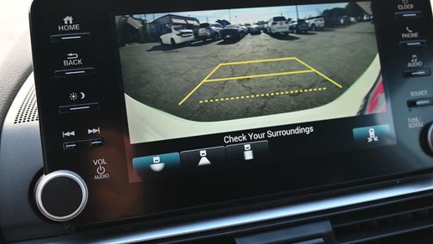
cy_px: 101
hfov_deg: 42.3
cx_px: 245
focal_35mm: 49
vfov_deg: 24.6
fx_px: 559
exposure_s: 1/160
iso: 400
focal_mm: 25
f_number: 4.2
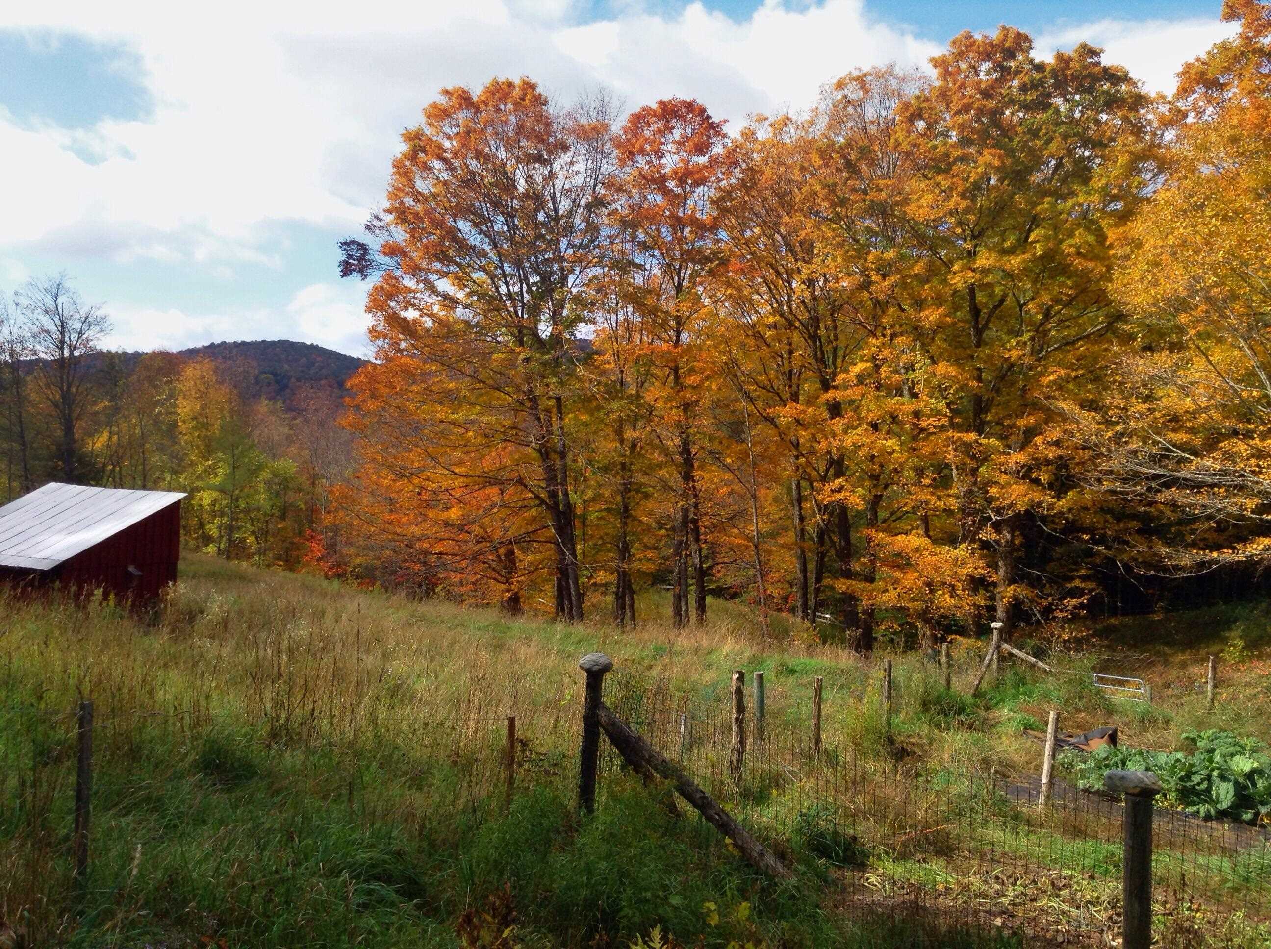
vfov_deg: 42.8
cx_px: 636
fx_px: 1210
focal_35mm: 33
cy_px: 474
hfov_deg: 55.4
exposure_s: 1/604
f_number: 2.4
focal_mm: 3.3
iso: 32
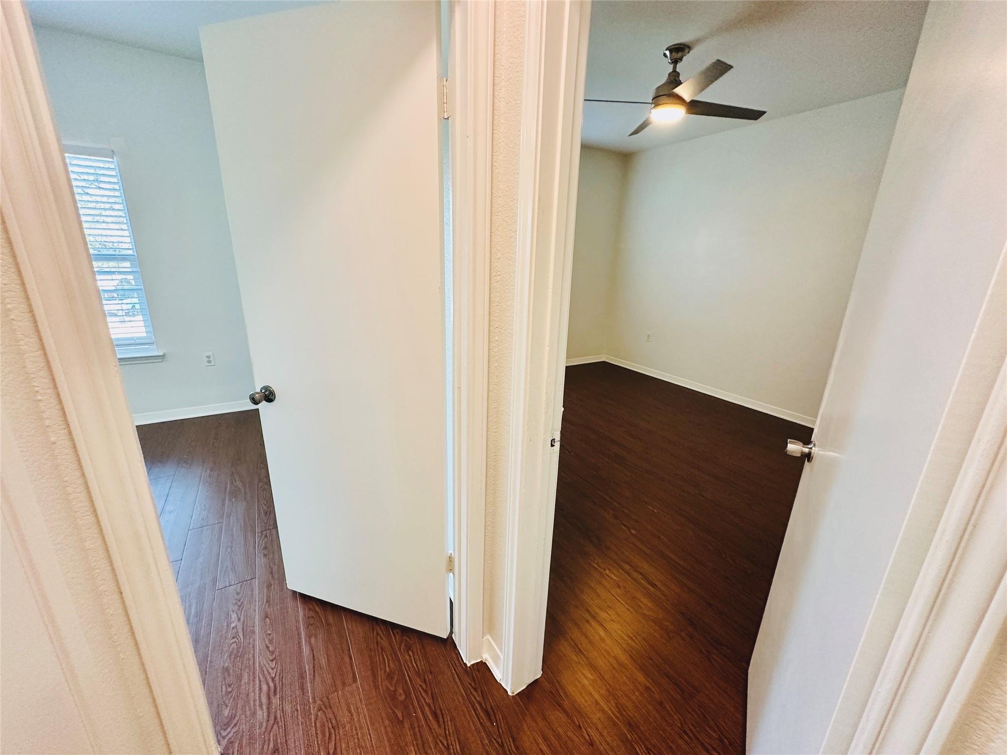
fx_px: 407
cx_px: 504
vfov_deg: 85.7
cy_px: 378
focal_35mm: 14
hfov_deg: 102.1
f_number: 2.2
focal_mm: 2.22
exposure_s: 1/120
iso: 320
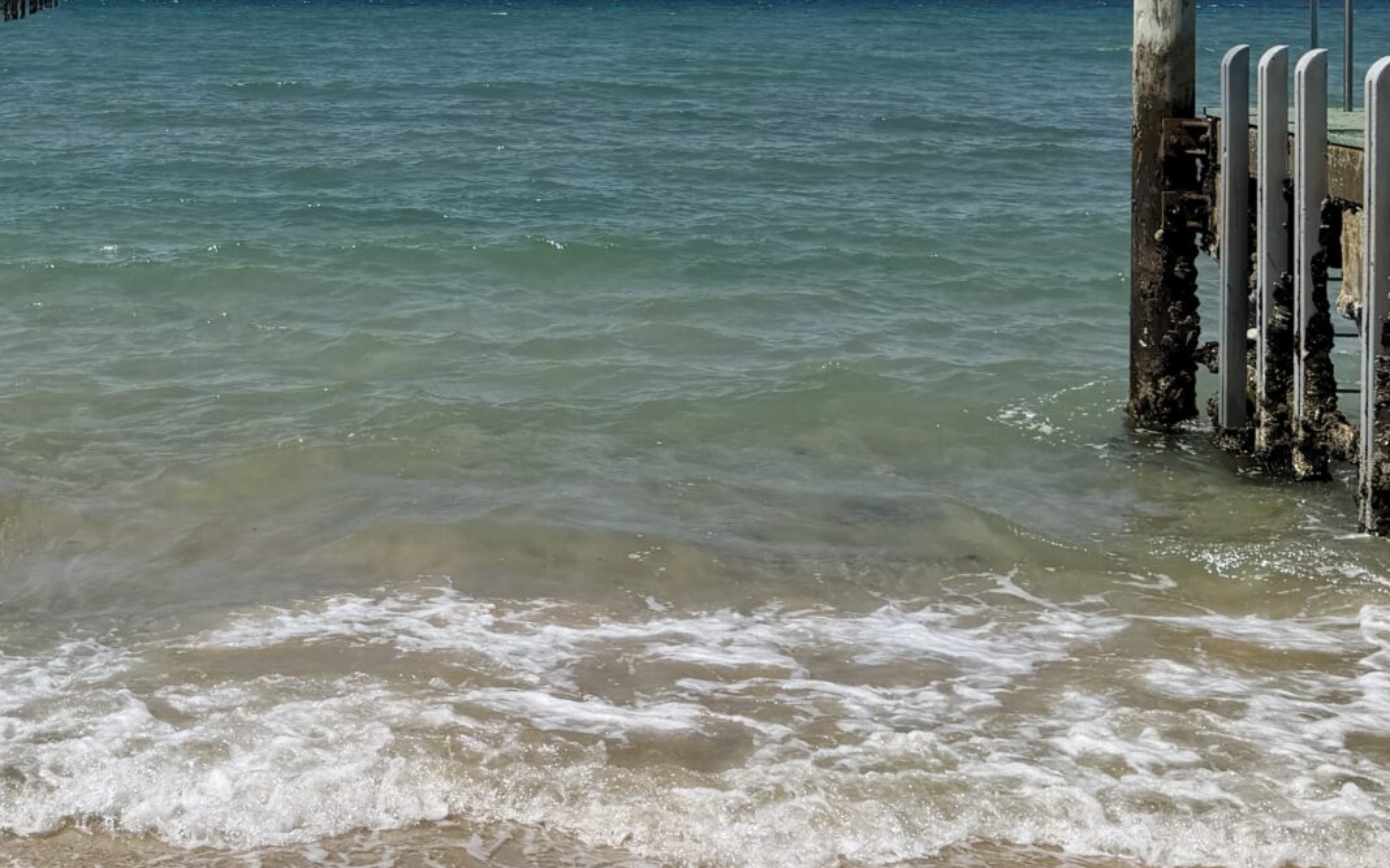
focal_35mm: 61
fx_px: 2310
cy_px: 79
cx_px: 354
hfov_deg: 32.9
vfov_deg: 20.8
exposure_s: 1/9091
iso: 80
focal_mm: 6.76
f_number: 1.78
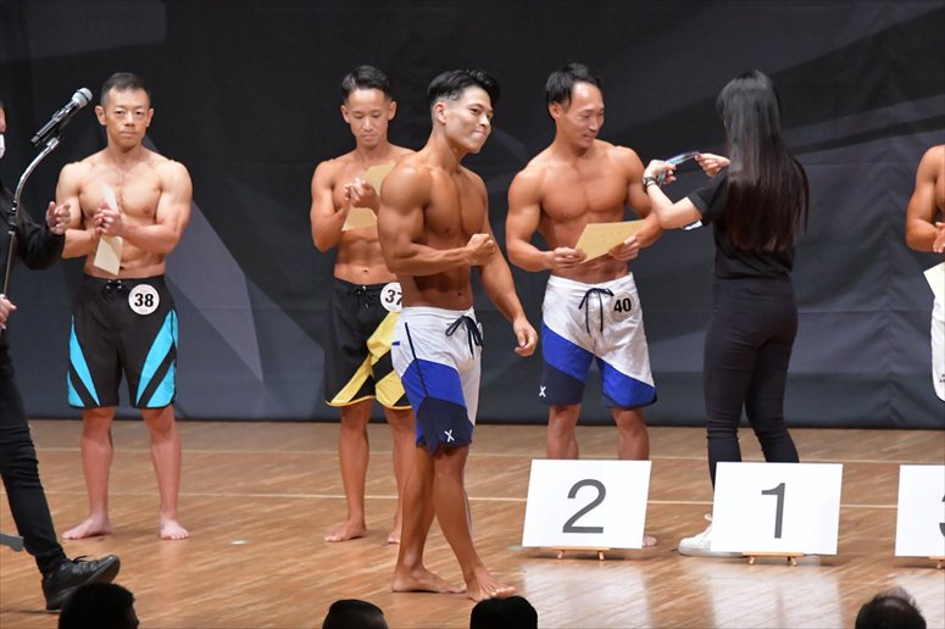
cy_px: 314
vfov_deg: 5.1
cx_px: 472
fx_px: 7084
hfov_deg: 7.6
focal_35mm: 270
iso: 8000
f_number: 5.6
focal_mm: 180
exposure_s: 1/400
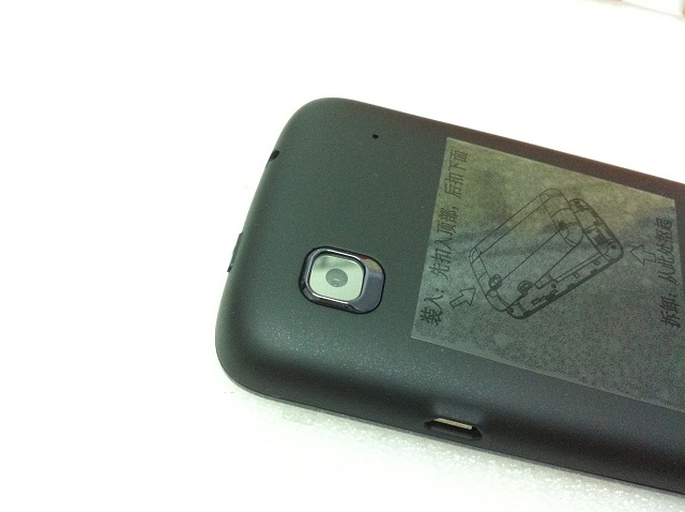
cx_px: 342
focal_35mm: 35
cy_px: 256
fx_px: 692
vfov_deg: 40.6
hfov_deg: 52.7
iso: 400
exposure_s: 1/17
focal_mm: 3.85
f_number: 2.8
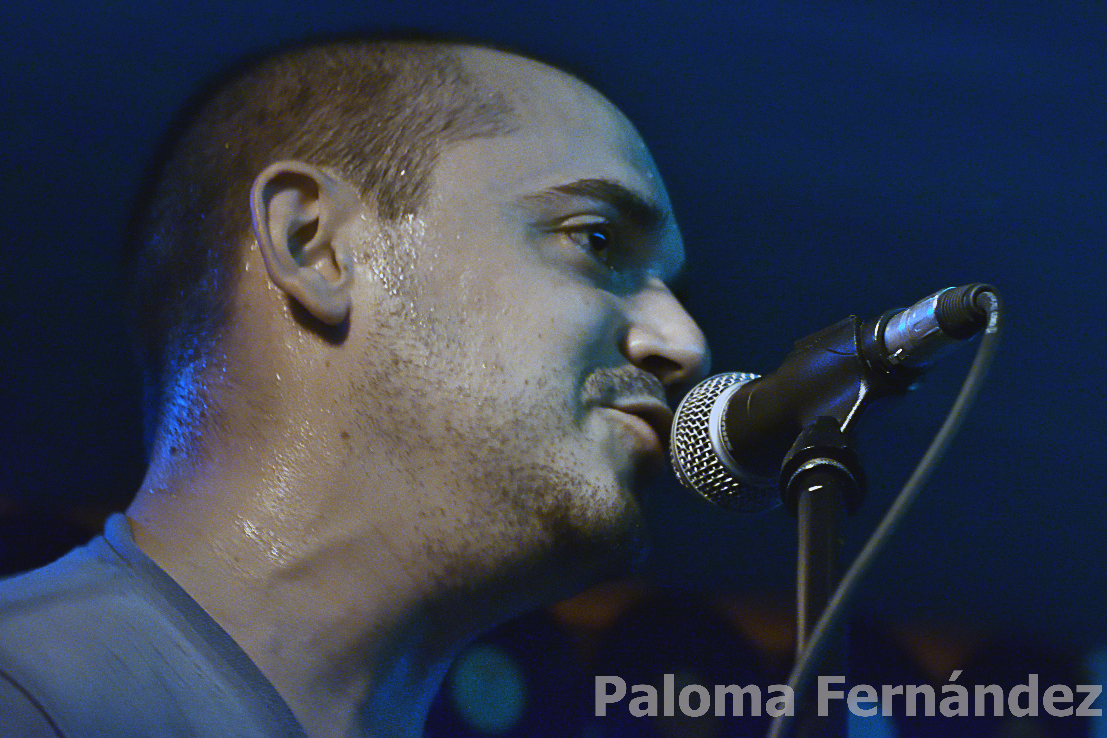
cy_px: 369
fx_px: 3690
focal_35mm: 120
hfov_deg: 17.1
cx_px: 554
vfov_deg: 11.4
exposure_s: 1/30
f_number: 5.6
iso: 3200
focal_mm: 80
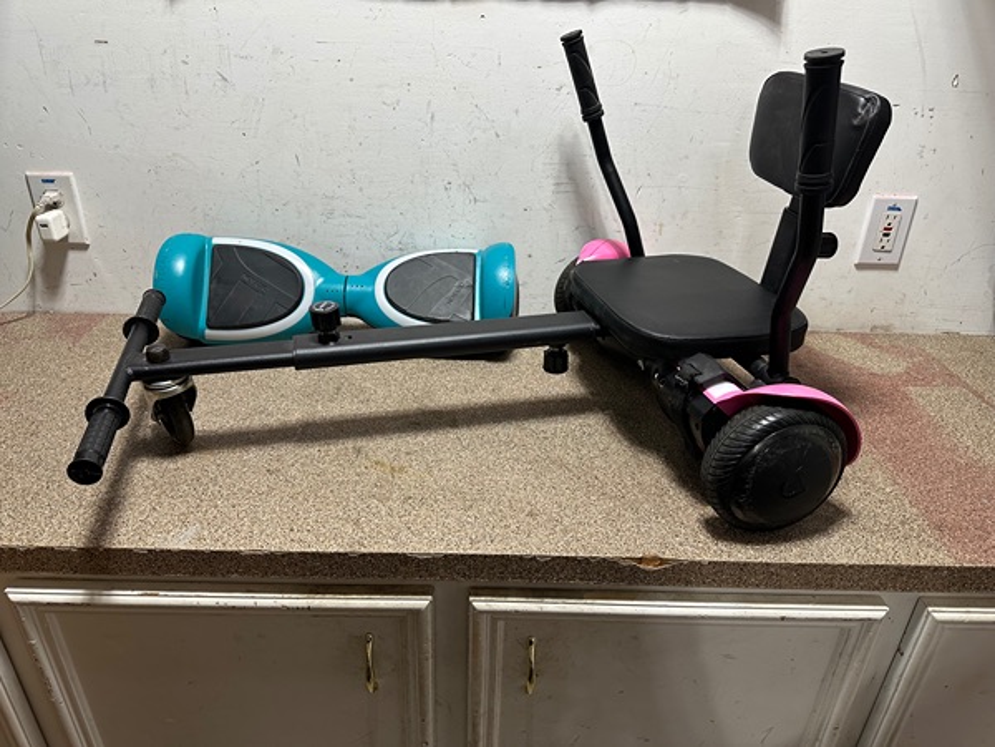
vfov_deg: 56.8
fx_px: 690
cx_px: 498
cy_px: 374
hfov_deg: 71.6
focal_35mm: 24
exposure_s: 1/121
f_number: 1.78
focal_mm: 6.86
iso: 125
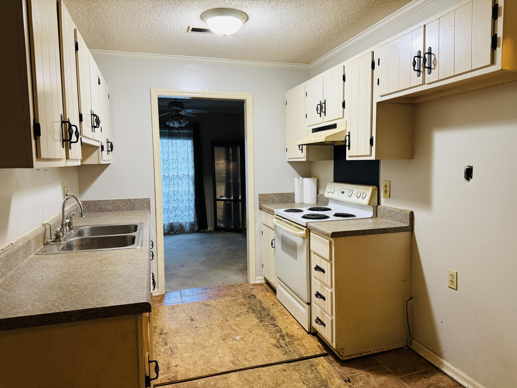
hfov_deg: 71.6
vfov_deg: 56.8
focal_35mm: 24
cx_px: 258
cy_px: 194
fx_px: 358
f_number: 1.78
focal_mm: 6.76
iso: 400
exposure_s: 1/60
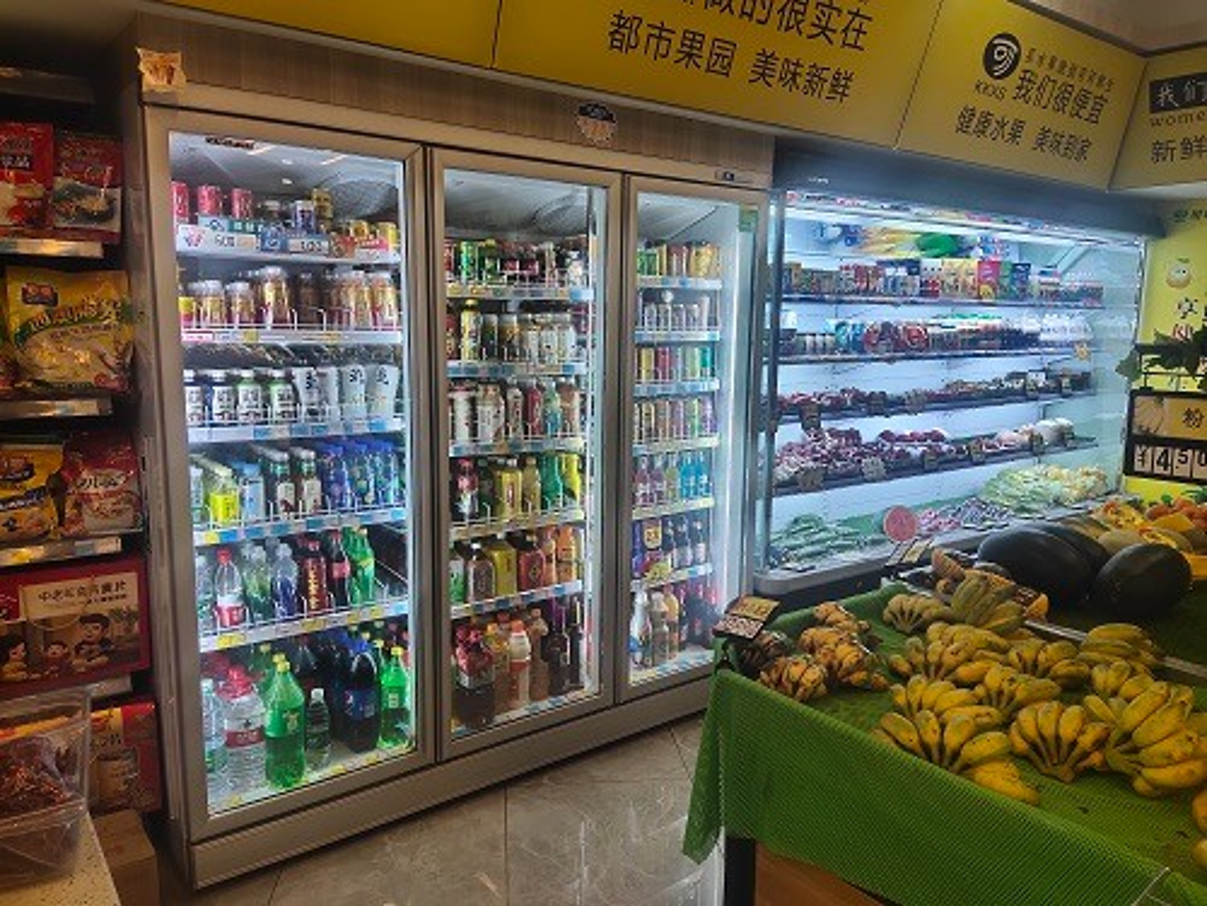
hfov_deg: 51.4
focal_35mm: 36
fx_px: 1255
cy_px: 453
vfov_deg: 39.7
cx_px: 604
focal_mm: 4.74
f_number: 1.79
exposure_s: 1/100
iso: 492
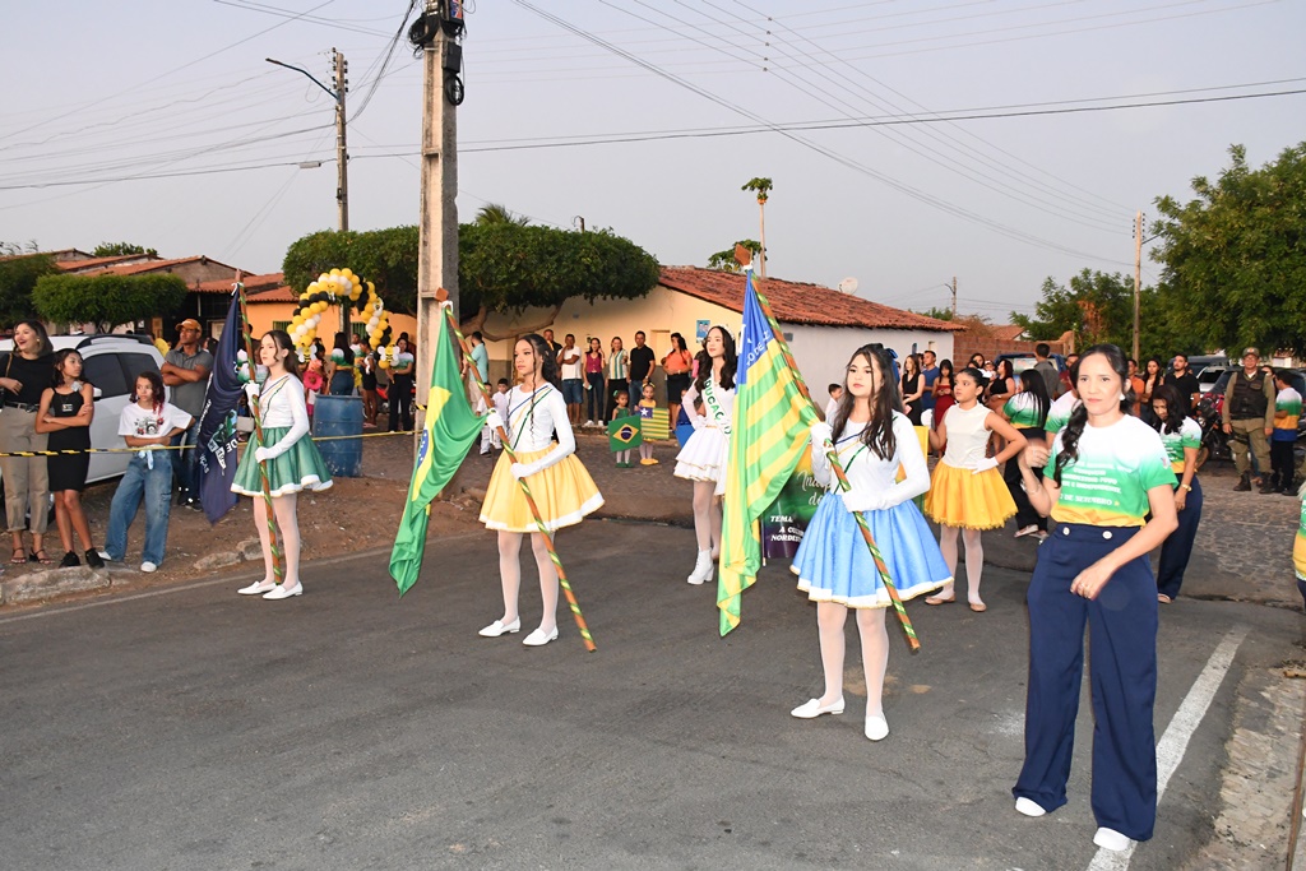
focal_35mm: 30
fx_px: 1088
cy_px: 436
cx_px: 653
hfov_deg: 61.9
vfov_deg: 43.6
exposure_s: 1/40
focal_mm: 20
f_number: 6.3
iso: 3200
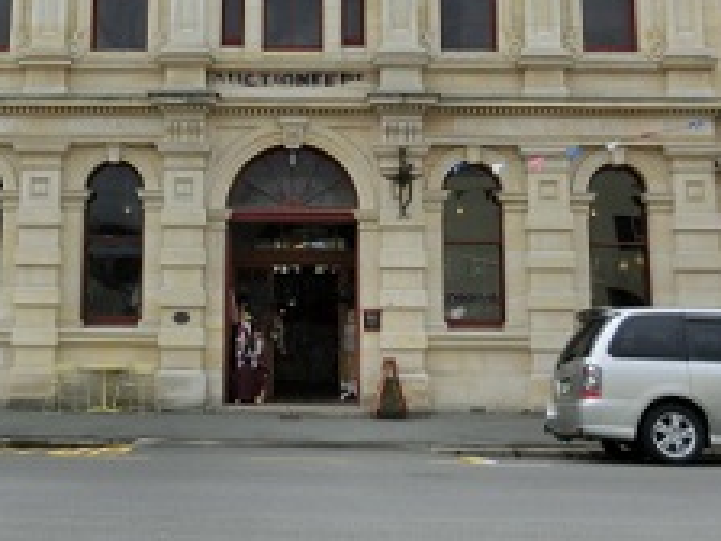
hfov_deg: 37.8
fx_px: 1041
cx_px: 251
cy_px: 161
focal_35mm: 50
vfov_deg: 28.8
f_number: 3.5
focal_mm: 4.5
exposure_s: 1/640
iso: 80
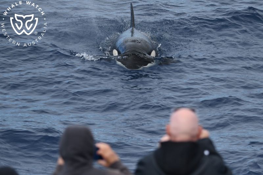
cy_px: 88
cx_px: 132
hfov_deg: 8.6
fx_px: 1753
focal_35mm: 240
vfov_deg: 5.7
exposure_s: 1/8000
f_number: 5.6
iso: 1250
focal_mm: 240
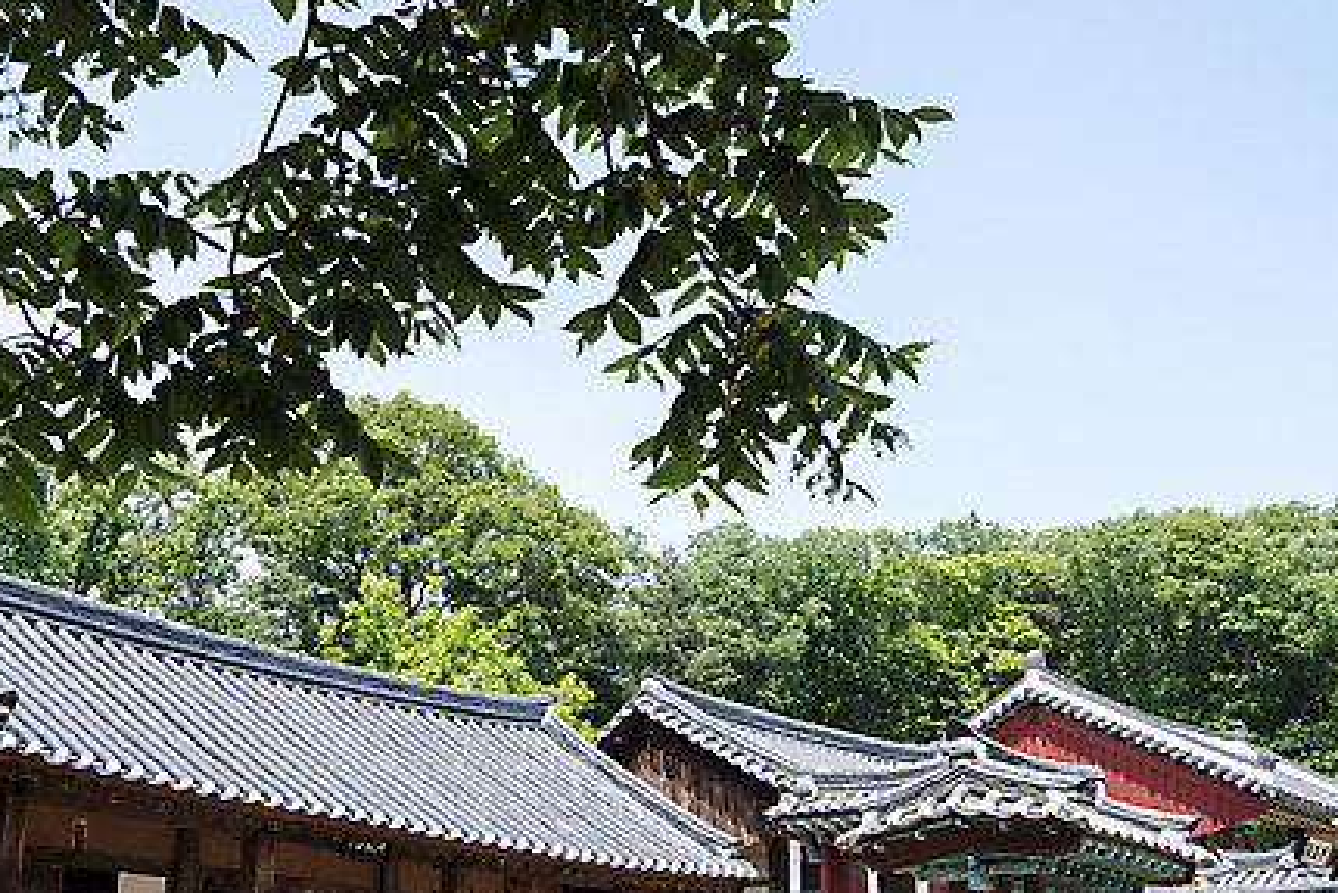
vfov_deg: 25.5
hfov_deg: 37.5
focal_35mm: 53
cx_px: 597
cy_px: 442
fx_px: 1970
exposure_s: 1/320
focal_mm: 38
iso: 400
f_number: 8
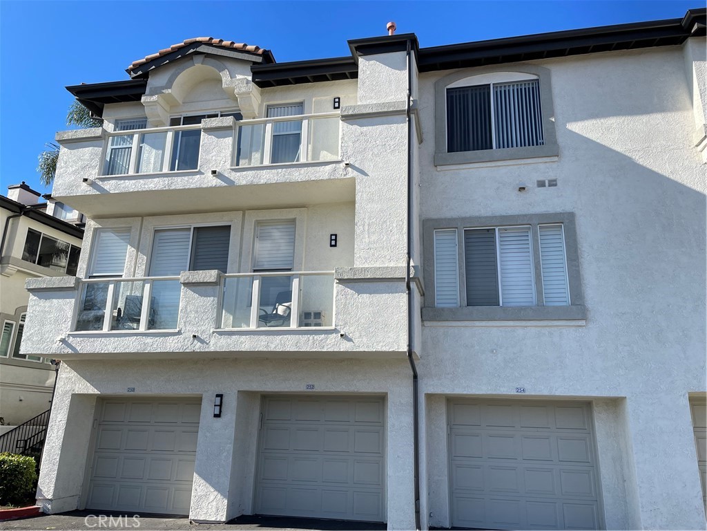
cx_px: 354
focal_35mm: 26
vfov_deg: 53.1
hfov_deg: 67.3
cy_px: 266
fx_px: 531
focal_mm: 4.2
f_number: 1.6
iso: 32
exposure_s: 1/2681
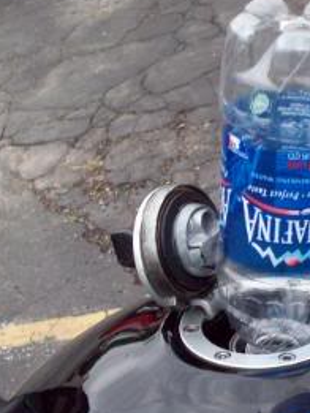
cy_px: 248
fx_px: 1014
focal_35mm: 85
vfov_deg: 23.0
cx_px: 289
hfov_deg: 17.1
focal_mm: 6.2
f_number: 2.8
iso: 80
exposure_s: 1/166
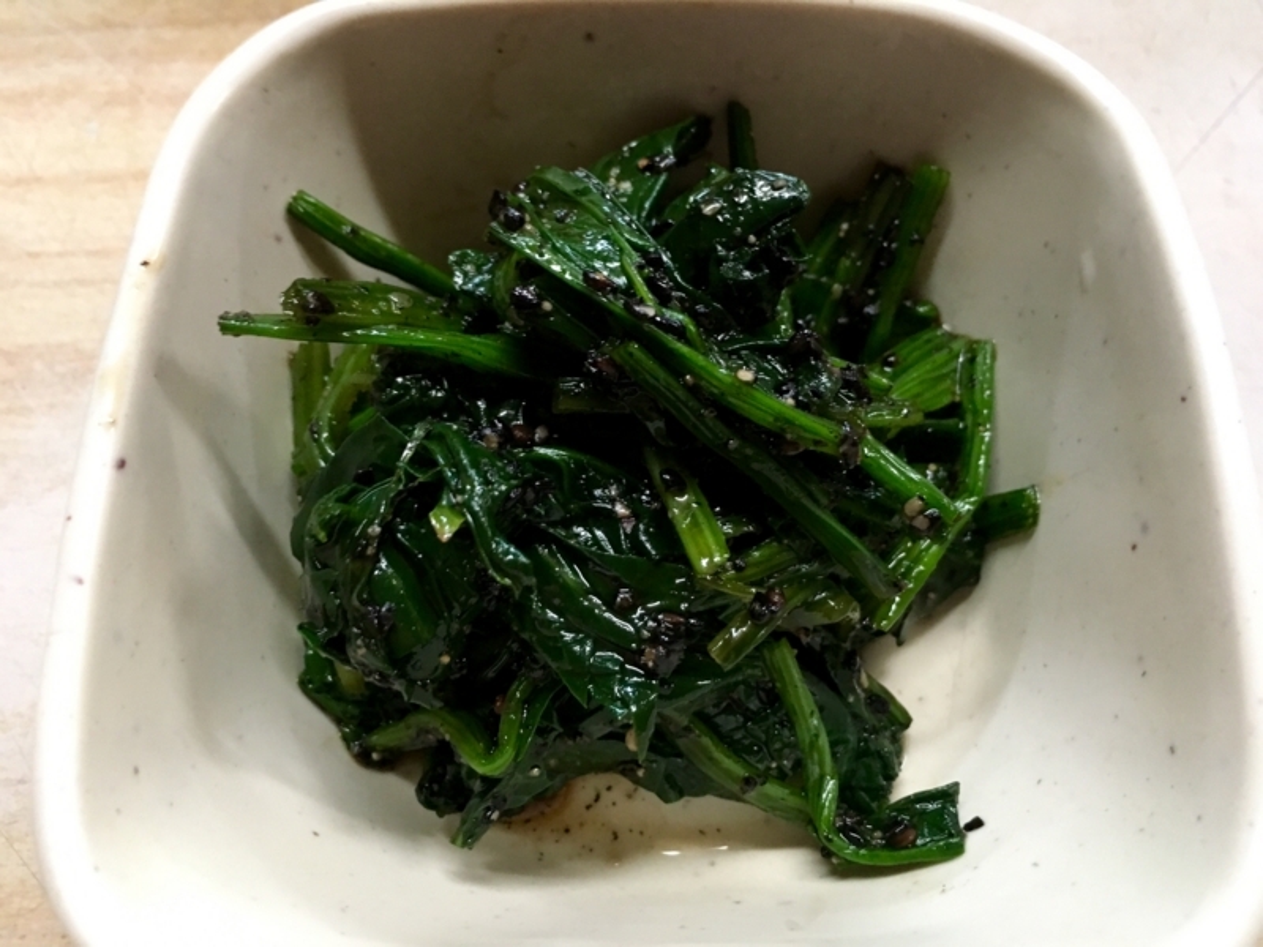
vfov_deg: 48.2
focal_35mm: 29
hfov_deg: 61.7
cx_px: 632
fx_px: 1058
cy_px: 474
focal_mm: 4.15
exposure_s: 1/15
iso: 200
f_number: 2.2
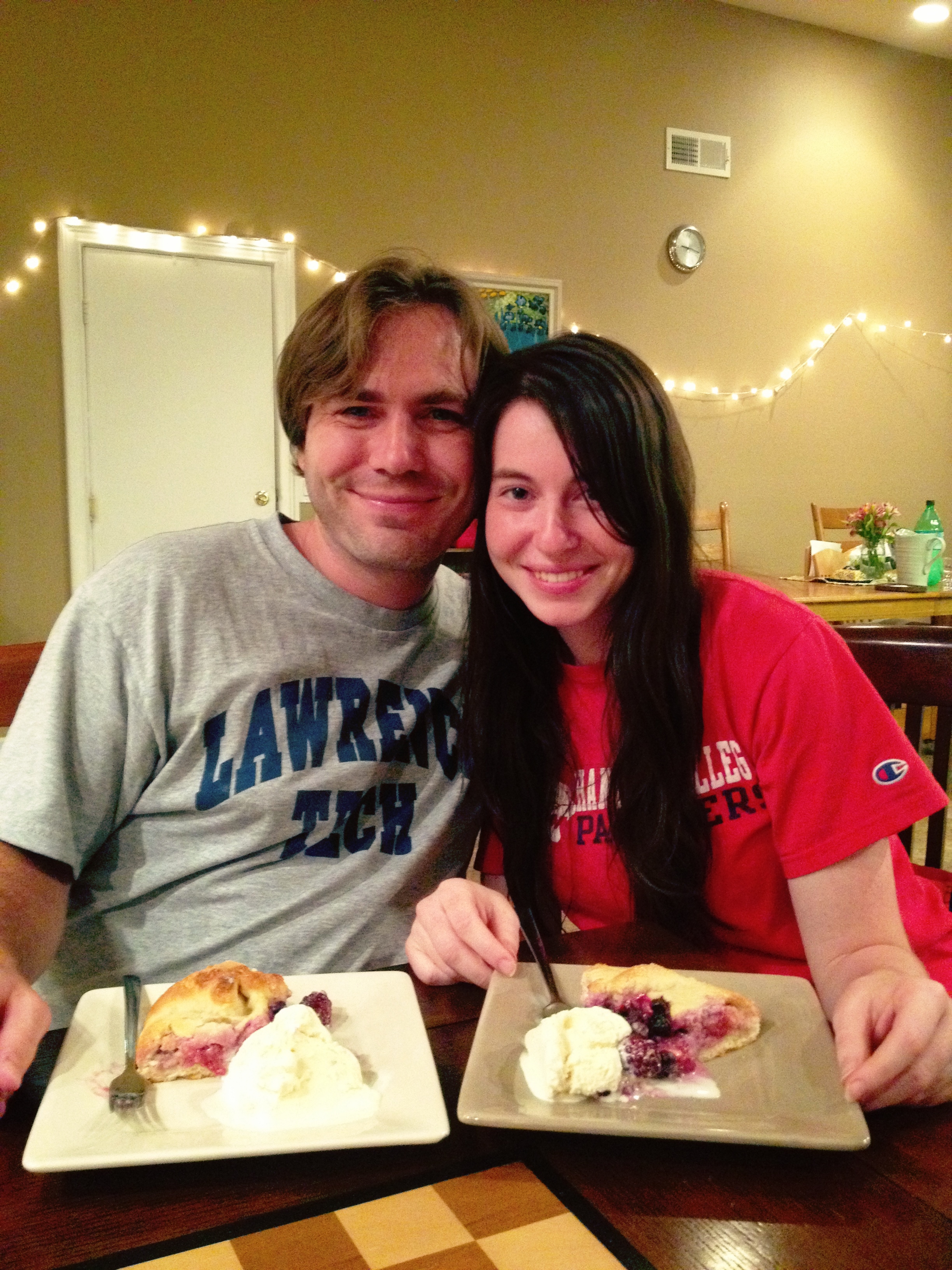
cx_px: 476
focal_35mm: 35
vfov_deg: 52.6
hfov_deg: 40.7
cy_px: 635
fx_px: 1283
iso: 500
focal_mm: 4.28
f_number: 2.4
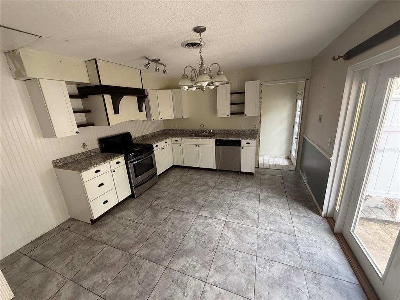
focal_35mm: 14
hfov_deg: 102.1
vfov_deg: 85.7
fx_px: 162
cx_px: 200
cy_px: 150
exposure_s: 1/99
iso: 200
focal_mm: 2.22
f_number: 2.2
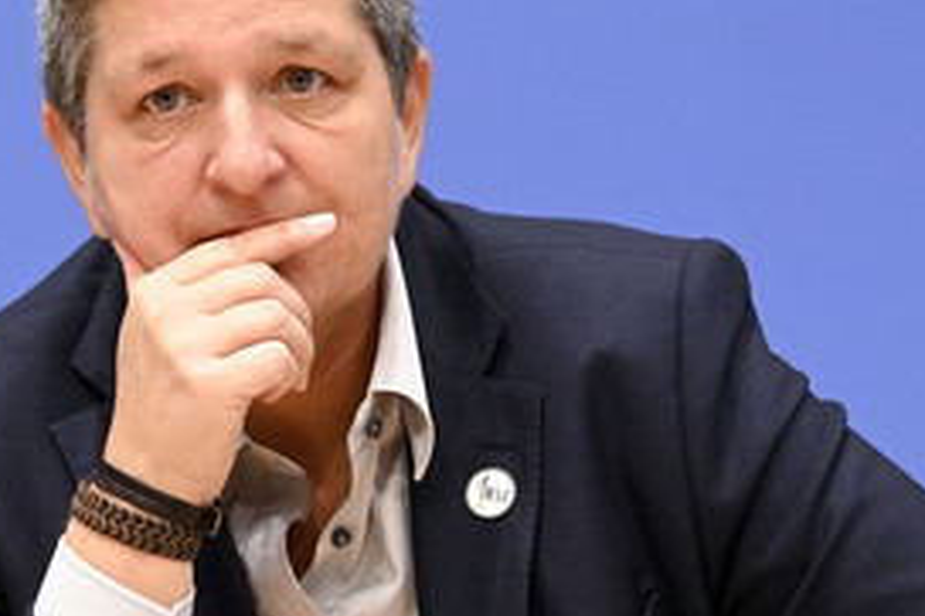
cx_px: 338
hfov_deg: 10.3
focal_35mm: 199
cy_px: 255
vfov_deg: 6.9
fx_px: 5110
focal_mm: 120
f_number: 5
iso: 5000
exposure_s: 1/500
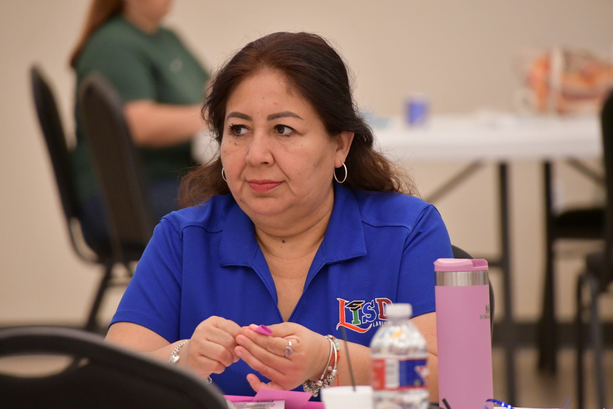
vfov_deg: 3.1
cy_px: 204
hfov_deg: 4.6
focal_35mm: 450
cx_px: 306
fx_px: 7663
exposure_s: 1/250
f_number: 6.3
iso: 5000
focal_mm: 300
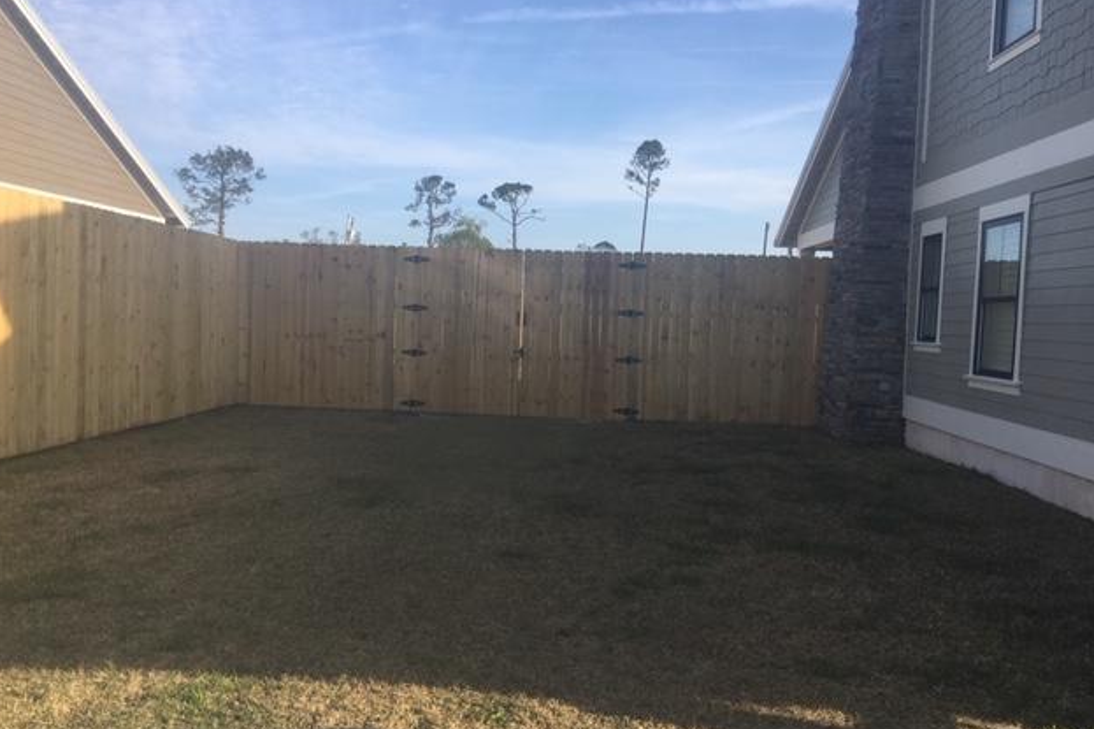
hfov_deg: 60.3
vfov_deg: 42.3
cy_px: 374
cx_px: 534
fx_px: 942
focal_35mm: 31
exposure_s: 1/1054
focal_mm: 4.15
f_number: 2.2
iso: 25
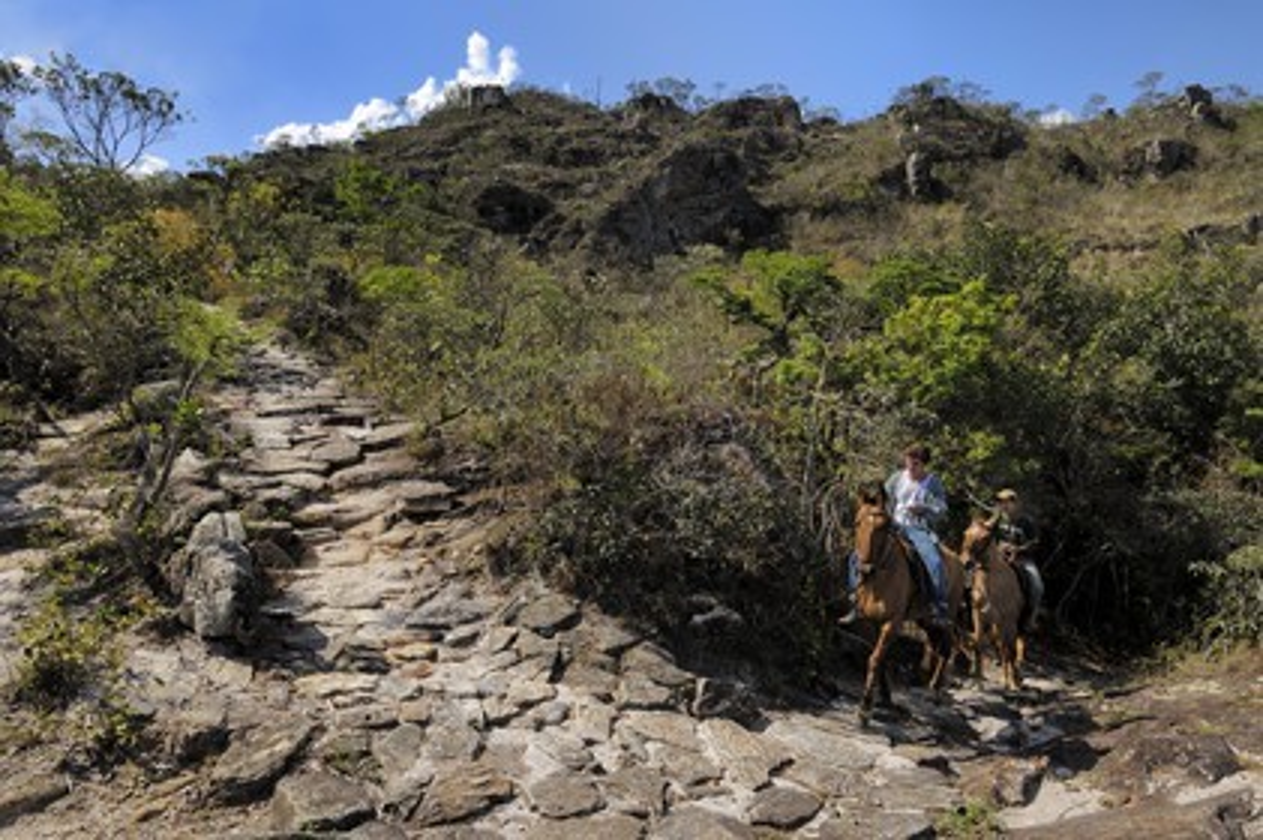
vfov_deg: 56.1
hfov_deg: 77.4
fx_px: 789
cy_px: 420
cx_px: 632
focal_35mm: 22
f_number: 9
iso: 100
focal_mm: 15
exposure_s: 1/160
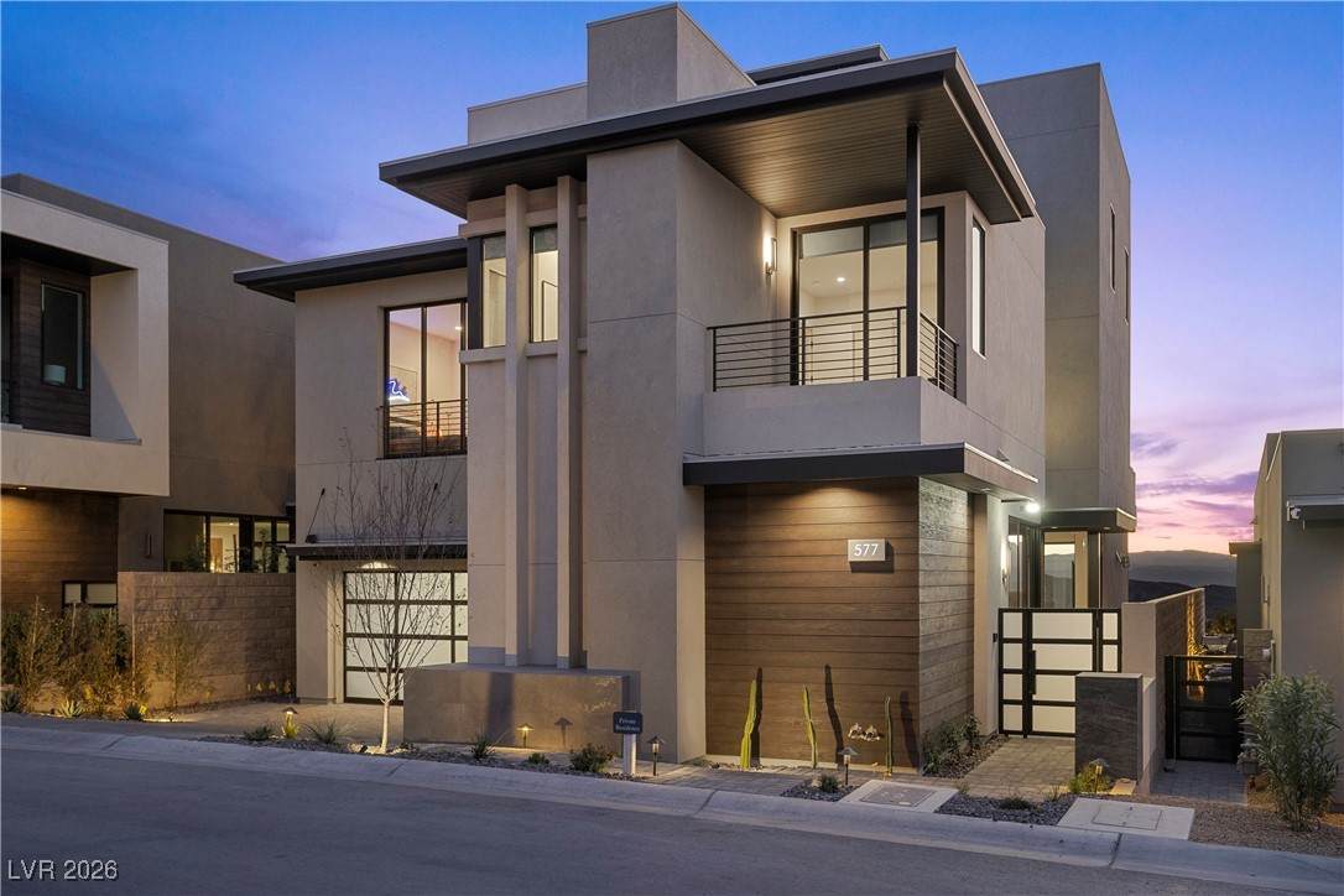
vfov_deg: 43.6
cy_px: 448
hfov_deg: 61.9
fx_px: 1120
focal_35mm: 30
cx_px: 672
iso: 800
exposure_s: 1
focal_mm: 30
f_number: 8
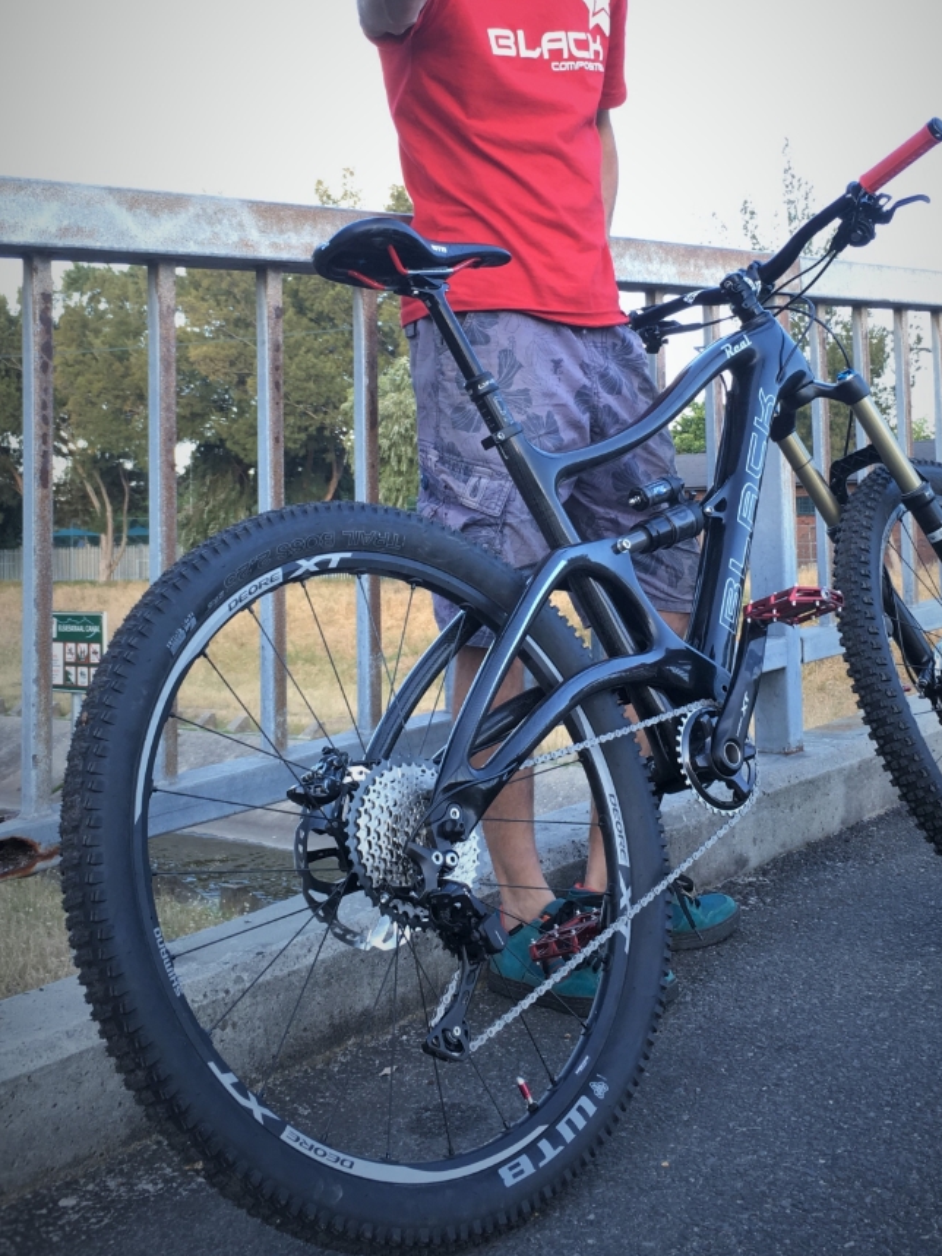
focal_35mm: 45
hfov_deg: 32.1
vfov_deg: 41.6
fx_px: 1633
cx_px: 524
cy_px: 436
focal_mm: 4.15
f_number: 2.2
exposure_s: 1/100
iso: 32
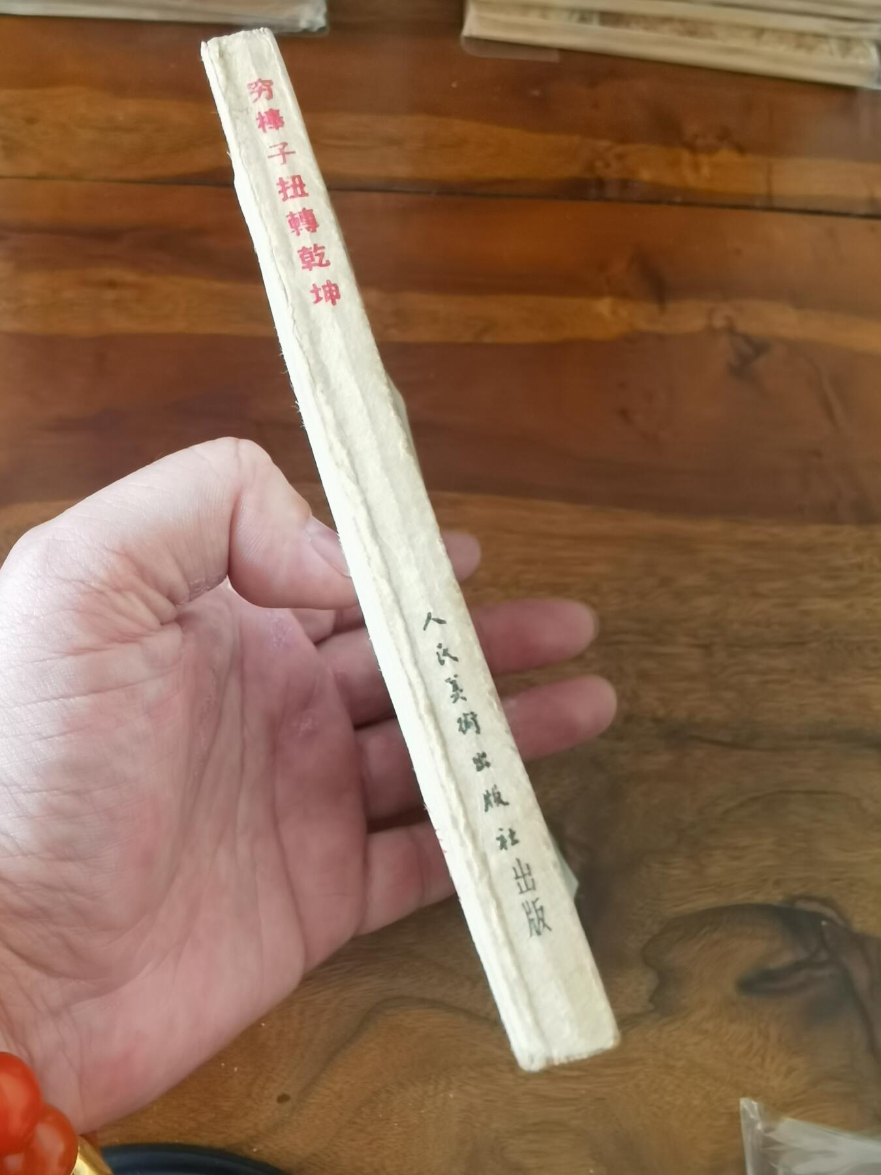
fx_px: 916
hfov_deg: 51.4
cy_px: 588
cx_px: 440
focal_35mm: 27
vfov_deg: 65.3
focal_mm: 2.26
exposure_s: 1/33.3
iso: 250
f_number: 2.2
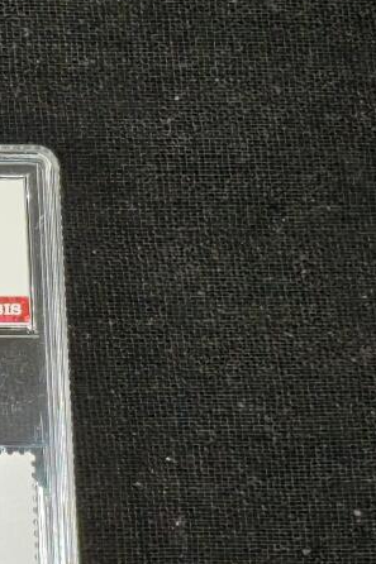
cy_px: 159
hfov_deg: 5.4
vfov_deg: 8.3
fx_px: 3888
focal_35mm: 248
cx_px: -414
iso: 50
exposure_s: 1/469
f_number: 1.5
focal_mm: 4.94
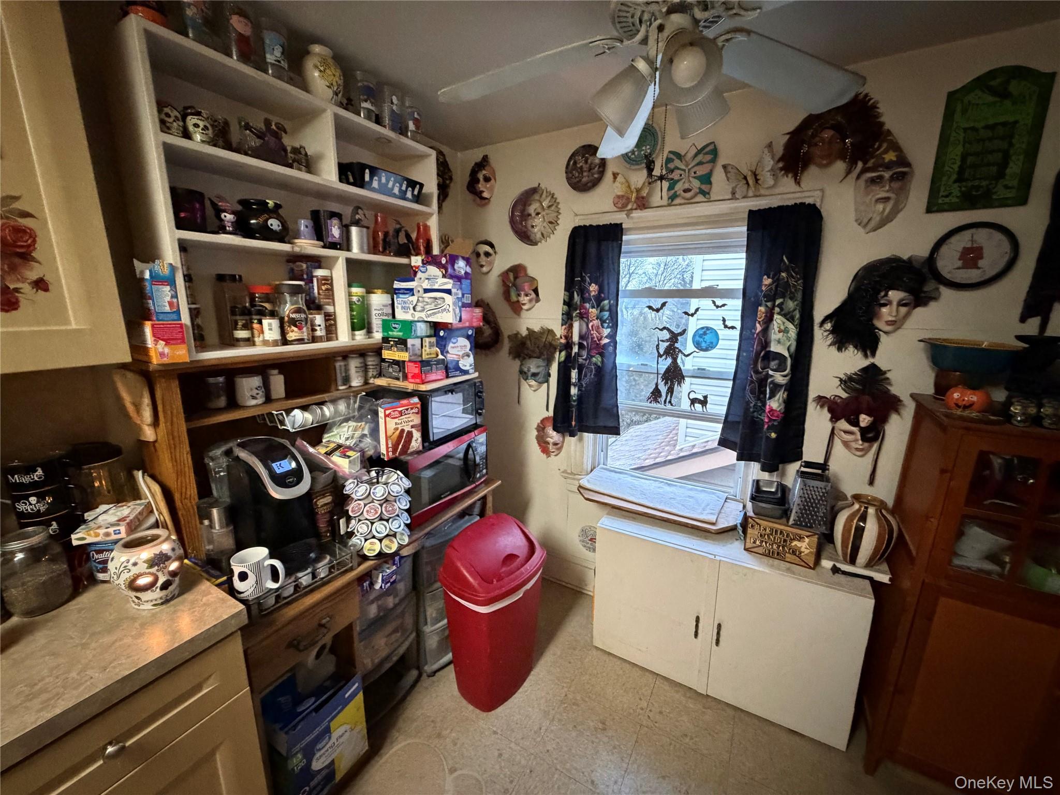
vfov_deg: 85.7
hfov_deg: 102.1
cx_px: 530
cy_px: 398
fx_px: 429
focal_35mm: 14
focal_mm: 2.22
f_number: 2.2
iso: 1000
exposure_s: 1/40
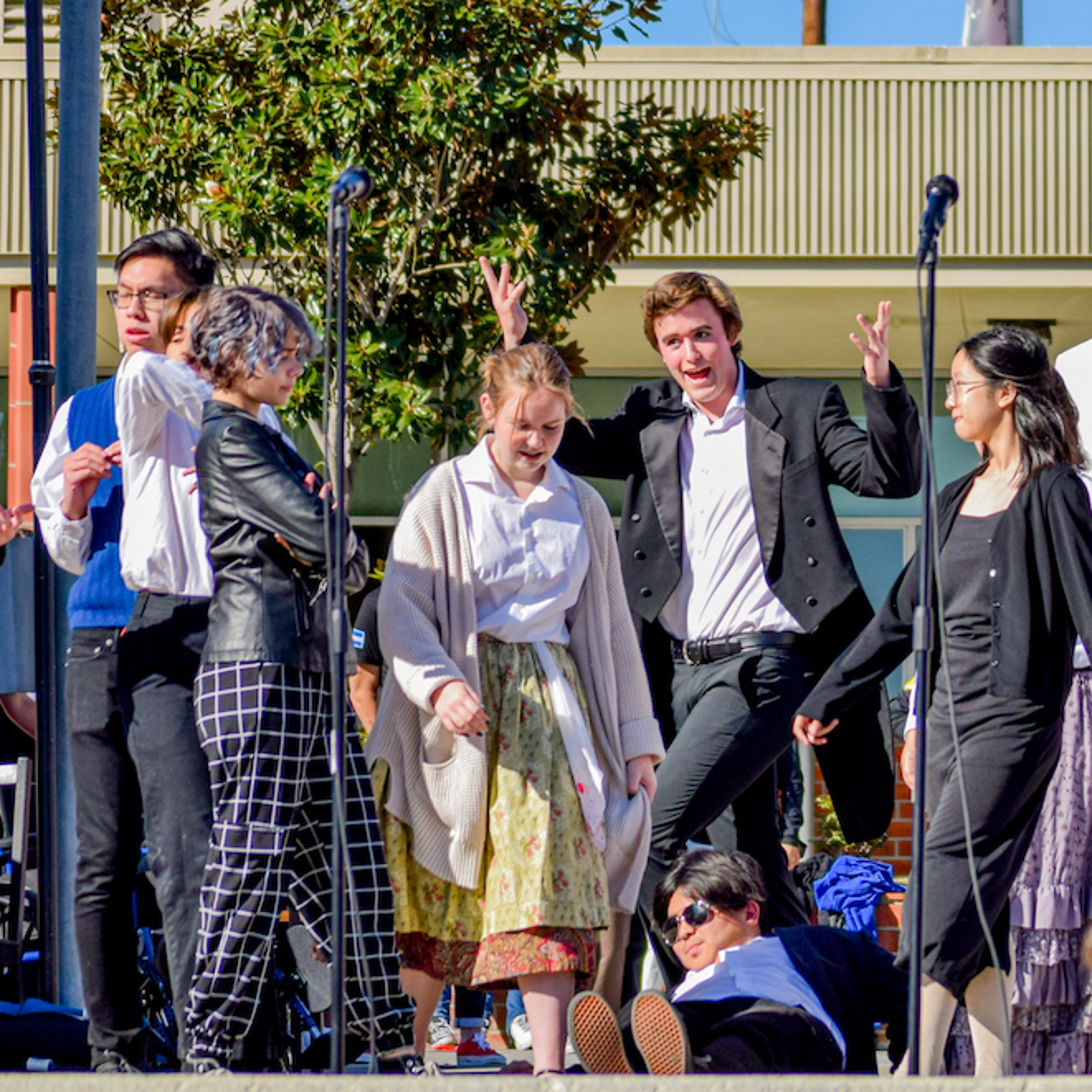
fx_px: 5639
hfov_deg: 11.1
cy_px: 547
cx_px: 512
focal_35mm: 158
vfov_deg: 11.1
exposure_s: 1/2000
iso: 200
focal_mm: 82
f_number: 5
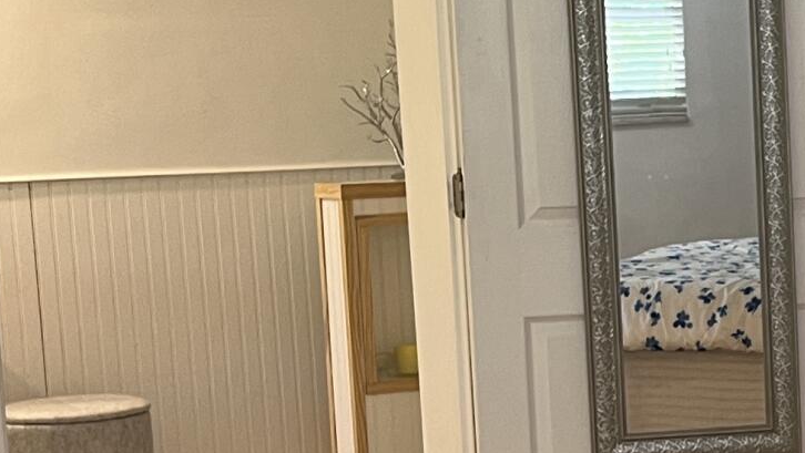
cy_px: 426
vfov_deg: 10.3
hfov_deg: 17.7
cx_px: 875
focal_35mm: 117
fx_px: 2498
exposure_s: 1/60
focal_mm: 5.7
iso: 80
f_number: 1.5
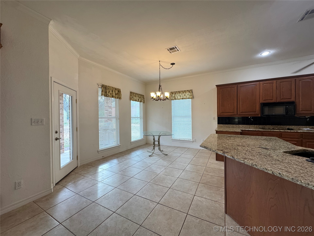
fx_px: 127
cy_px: 118
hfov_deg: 102.1
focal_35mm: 14
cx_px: 157
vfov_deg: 85.7
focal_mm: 2.22
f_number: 2.2
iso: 250
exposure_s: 1/60
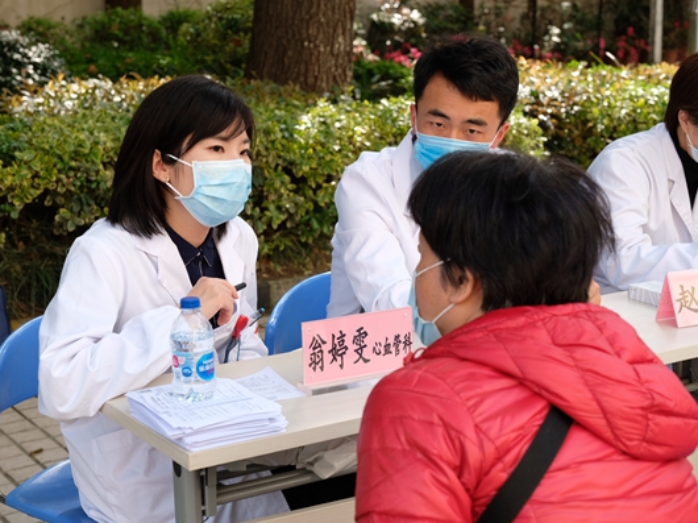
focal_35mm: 61
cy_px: 262
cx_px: 370
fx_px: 1229
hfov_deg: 31.7
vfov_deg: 24.0
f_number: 4.5
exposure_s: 1/200
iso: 200
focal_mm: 37.6
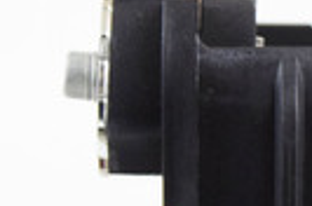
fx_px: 3445
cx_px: 427
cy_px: 249
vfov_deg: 3.4
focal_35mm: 398
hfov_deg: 5.2
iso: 2000
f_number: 5.6
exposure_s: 1/60
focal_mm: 55
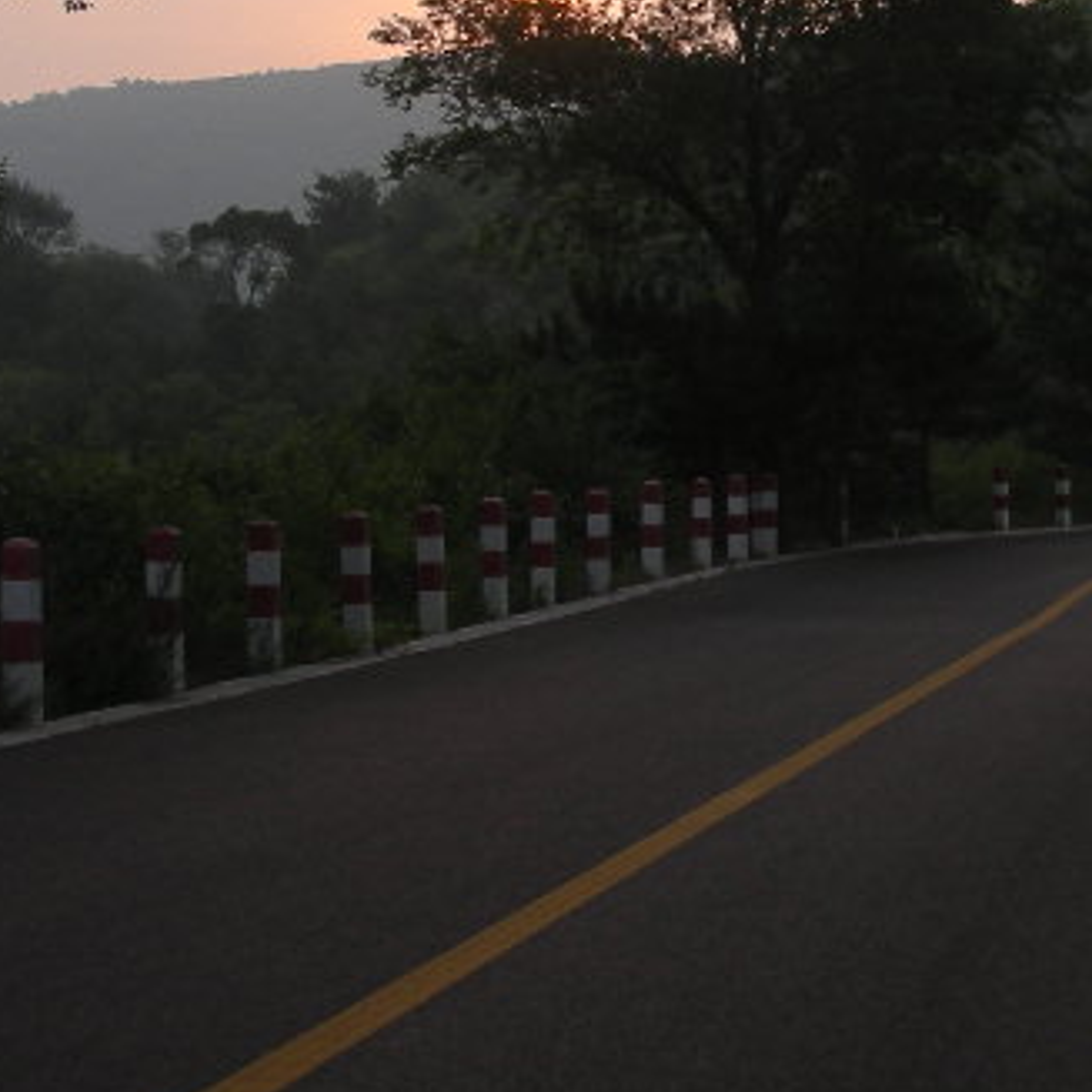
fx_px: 3462
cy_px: 307
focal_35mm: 97
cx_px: 618
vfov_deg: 17.8
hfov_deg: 17.9
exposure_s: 1/224
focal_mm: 5.8
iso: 50
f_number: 3
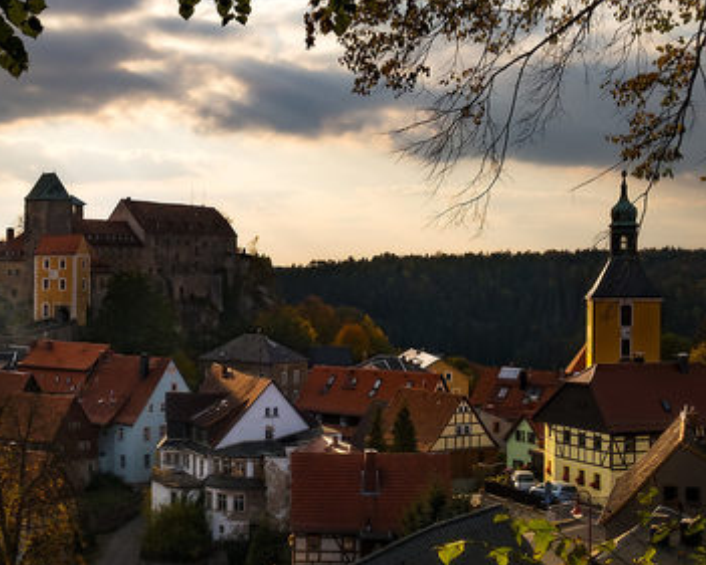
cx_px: 203
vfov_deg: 25.0
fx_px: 1275
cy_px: 277
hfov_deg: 30.6
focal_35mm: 61
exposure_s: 1/480
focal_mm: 25.4
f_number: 9
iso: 160
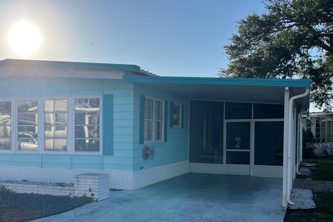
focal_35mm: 42
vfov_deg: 31.7
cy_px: 145
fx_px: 389
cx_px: 78
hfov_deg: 44.6
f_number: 1.6
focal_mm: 5.1
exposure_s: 1/5556
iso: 50
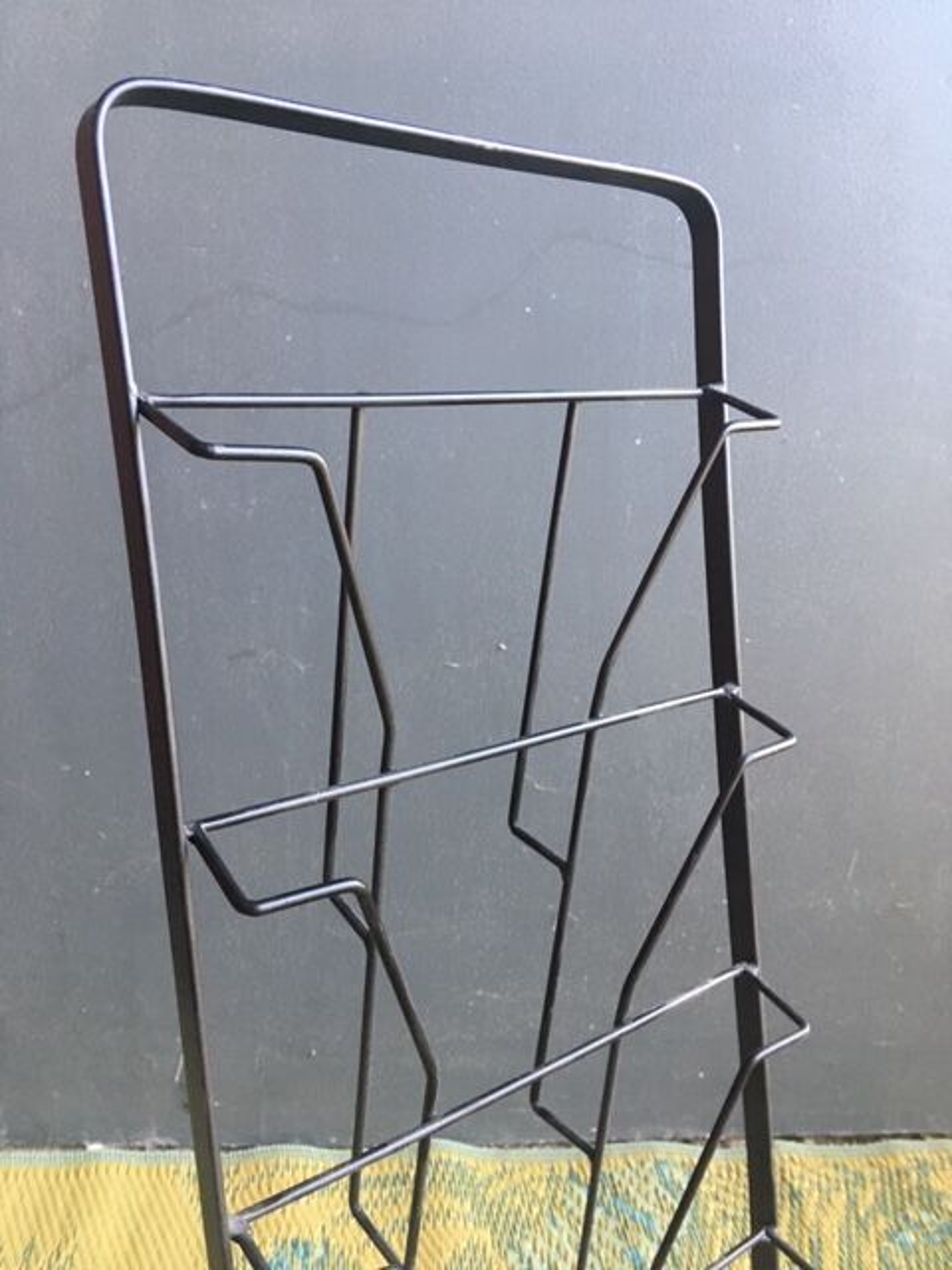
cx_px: 476
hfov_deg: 48.2
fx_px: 1063
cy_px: 635
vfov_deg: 61.7
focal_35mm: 29
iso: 160
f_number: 2.2
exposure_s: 1/33
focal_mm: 4.15
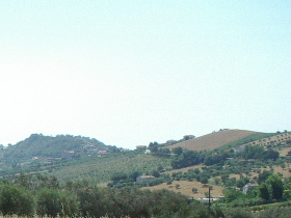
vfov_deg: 16.5
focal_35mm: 87
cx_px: -32
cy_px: 234
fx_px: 731
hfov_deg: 21.3
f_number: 4.8
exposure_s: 1/1500
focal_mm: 5.8
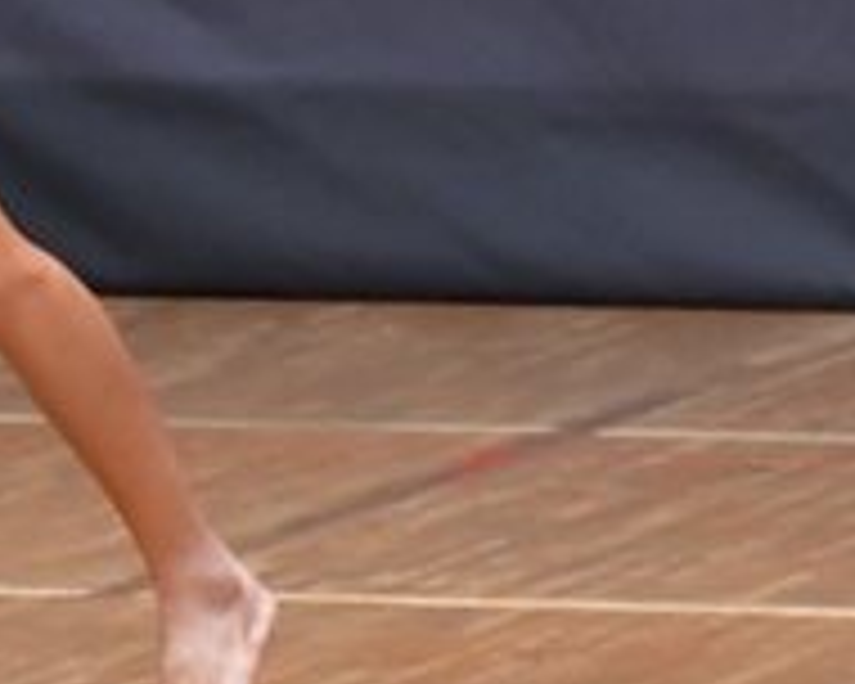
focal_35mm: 1090
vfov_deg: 1.4
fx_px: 27582
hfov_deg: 1.8
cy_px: -171
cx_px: -313
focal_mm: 190
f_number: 5.6
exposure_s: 1/400
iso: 6400
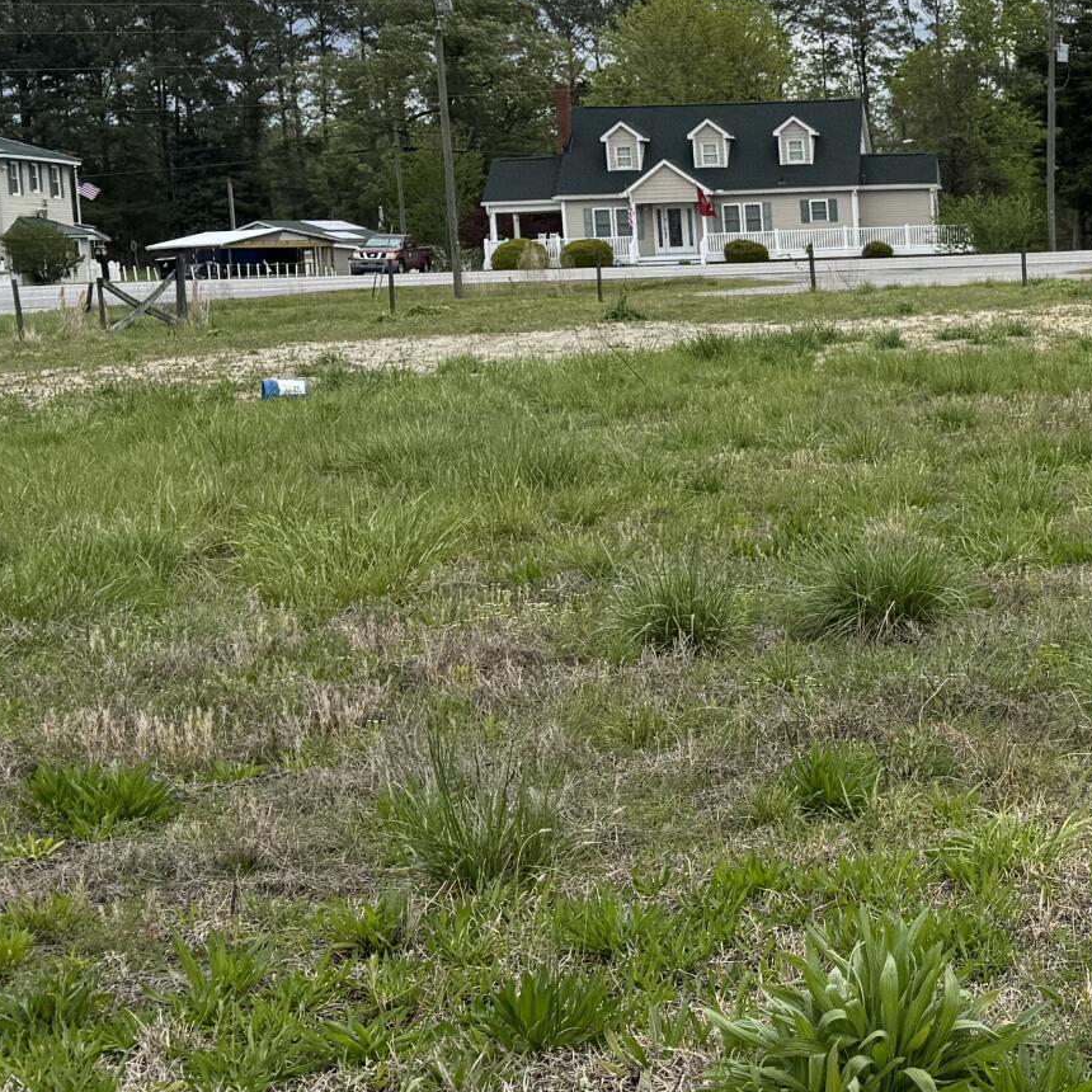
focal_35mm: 74
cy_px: 509
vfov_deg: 23.4
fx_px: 2641
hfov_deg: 21.8
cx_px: 1288
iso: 80
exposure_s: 1/4608
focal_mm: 6.76
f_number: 1.78
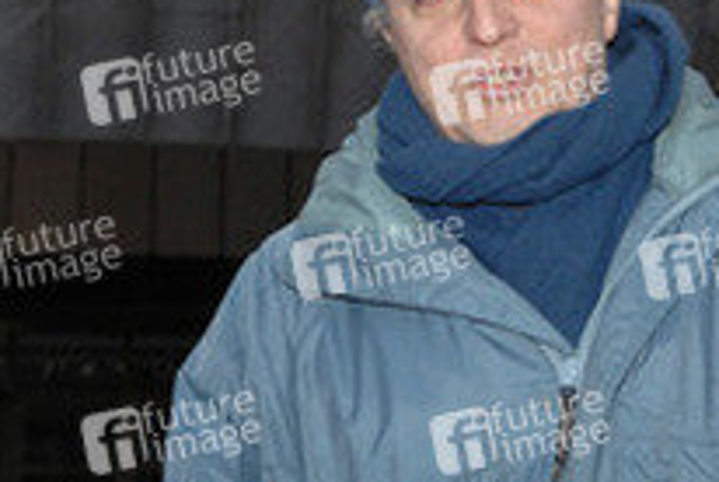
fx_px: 2480
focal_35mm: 124
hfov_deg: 16.5
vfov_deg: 11.0
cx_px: 422
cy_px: -3
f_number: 6.3
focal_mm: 38
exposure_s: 1/60
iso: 500
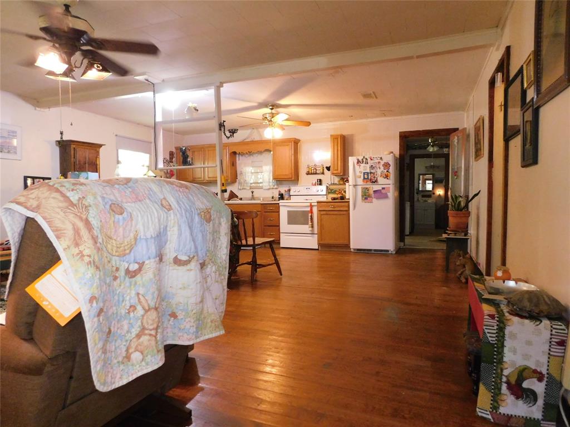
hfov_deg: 73.9
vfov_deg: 58.9
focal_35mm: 23
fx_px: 379
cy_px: 214
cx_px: 285
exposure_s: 1/30
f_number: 3
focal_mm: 4
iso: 800
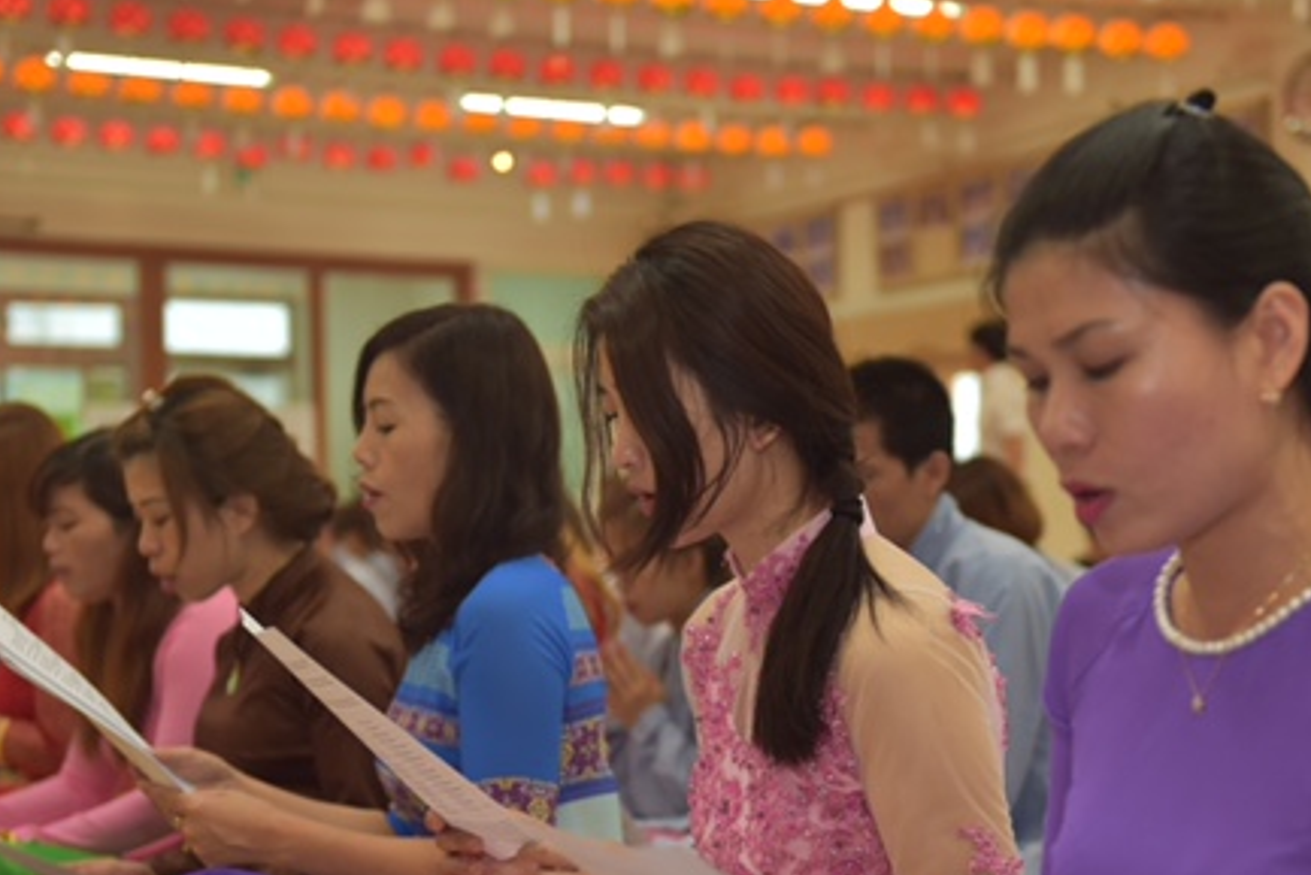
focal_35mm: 71
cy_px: 624
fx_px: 2586
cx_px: 736
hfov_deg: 28.4
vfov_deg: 19.1
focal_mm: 48
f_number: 2.8
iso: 400
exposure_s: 1/90
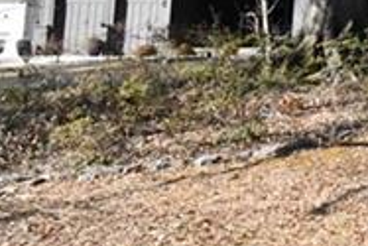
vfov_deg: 15.9
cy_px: -61
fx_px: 839
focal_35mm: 82
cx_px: 848
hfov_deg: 15.5
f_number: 8
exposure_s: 1/2000
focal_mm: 10
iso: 2000
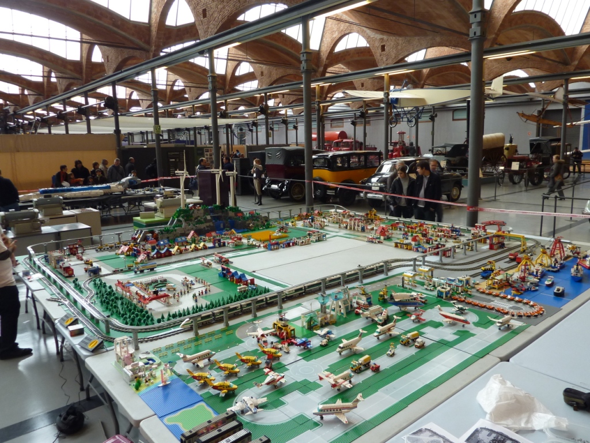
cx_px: 295
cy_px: 222
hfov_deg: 69.4
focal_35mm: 25
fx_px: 426
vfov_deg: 54.9
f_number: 3.3
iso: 125
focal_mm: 4.1
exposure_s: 1/30
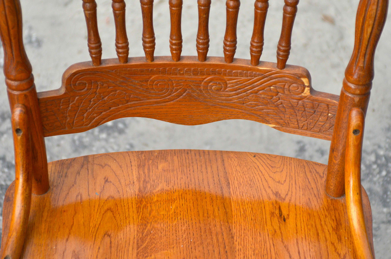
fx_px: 1073
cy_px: 130
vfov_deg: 13.8
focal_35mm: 99
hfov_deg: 20.7
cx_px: 196
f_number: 4.5
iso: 800
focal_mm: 66
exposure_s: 1/3200
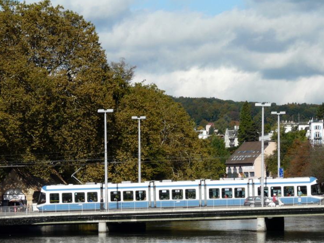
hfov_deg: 11.2
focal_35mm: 177
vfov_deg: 8.4
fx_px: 1657
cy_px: 161
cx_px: 185
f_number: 6.3
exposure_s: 1/500
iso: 100
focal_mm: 21.6
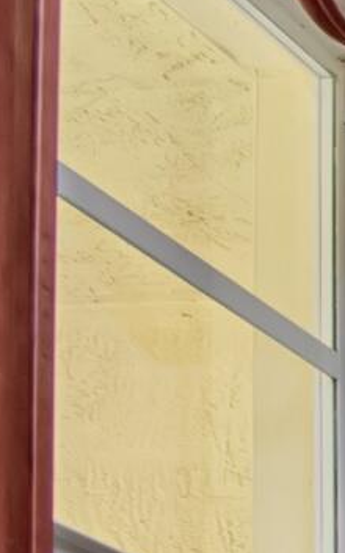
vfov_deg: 12.8
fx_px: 1960
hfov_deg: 6.5
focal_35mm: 130
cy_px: 1275
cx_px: 1626
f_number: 4.5
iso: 900
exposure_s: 1/60
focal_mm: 10
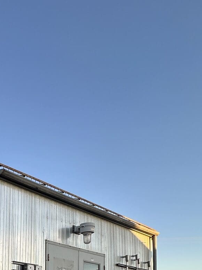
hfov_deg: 32.8
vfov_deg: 42.8
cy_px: 280
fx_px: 280
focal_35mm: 36
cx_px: -39
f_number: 2.2
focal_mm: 2.22
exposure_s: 1/216
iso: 40
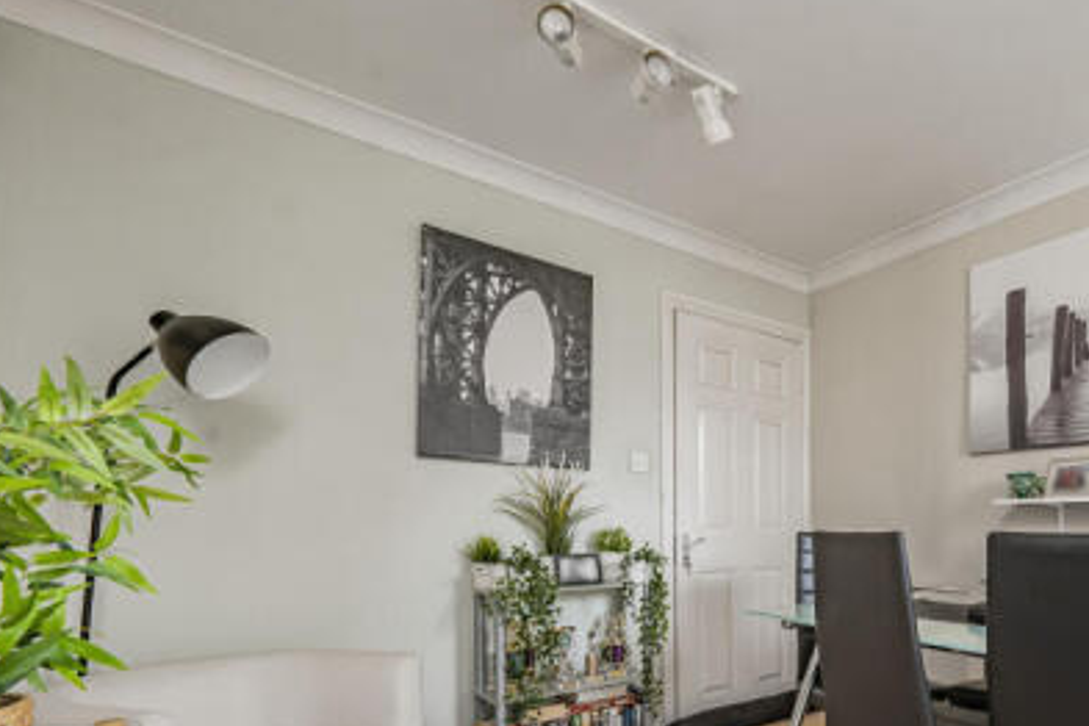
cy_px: 522
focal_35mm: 20
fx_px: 605
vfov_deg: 59.4
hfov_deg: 76.3
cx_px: 847
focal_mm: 12
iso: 320
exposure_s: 1/8
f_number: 9
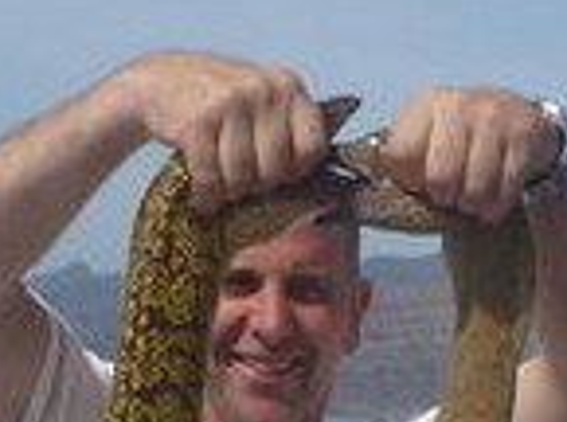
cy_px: 688
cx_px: 442
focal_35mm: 122
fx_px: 1993
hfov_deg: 16.1
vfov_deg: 11.4
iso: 100
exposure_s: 1/200
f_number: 10
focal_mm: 4.9
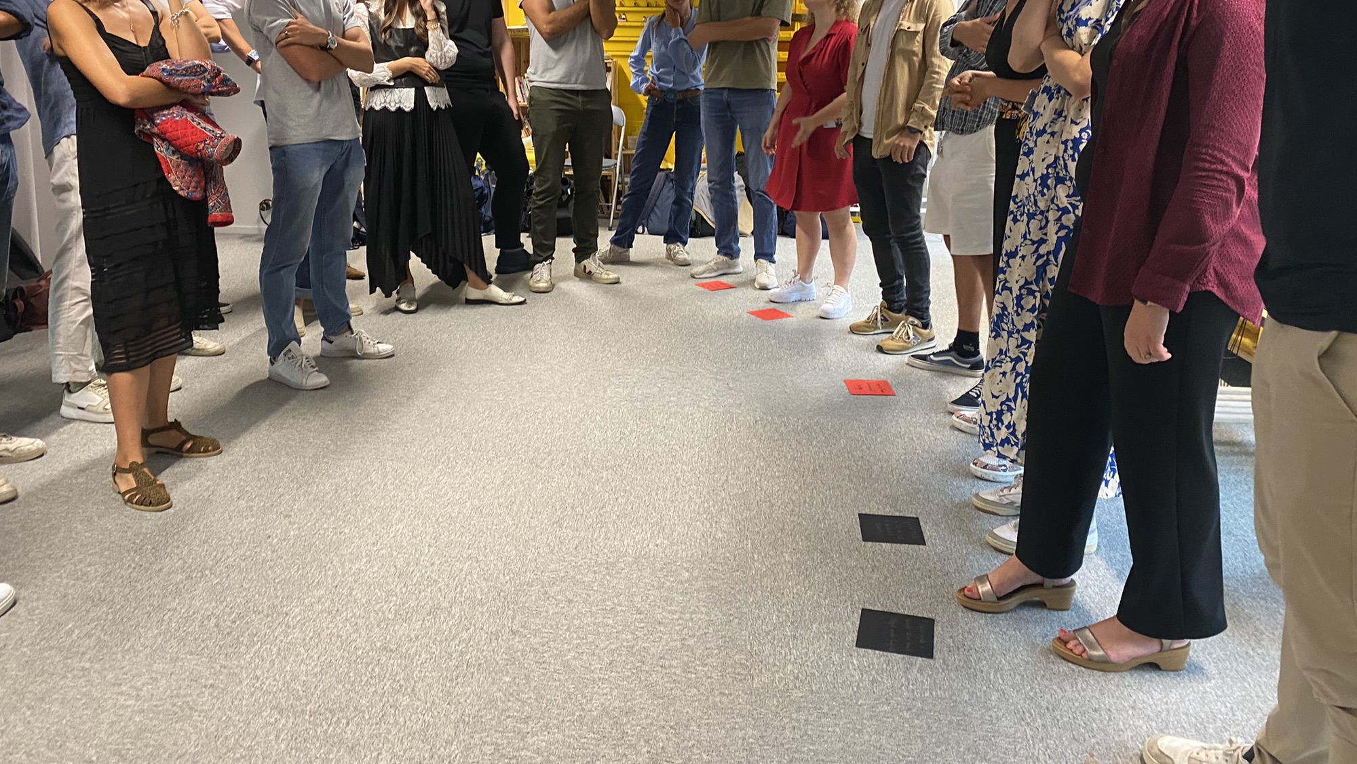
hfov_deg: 66.1
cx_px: 672
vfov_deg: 39.6
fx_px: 1043
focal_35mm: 29
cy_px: 245
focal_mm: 4.25
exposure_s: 1/50
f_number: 1.8
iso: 250
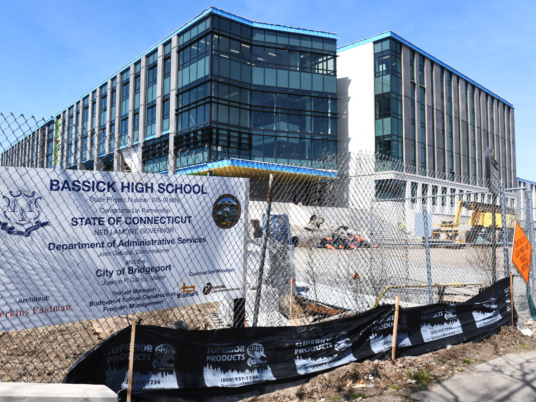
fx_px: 418
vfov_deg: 51.4
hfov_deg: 65.2
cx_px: 247
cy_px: 198
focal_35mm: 27
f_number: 6.3
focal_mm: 24
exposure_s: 1/250
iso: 200
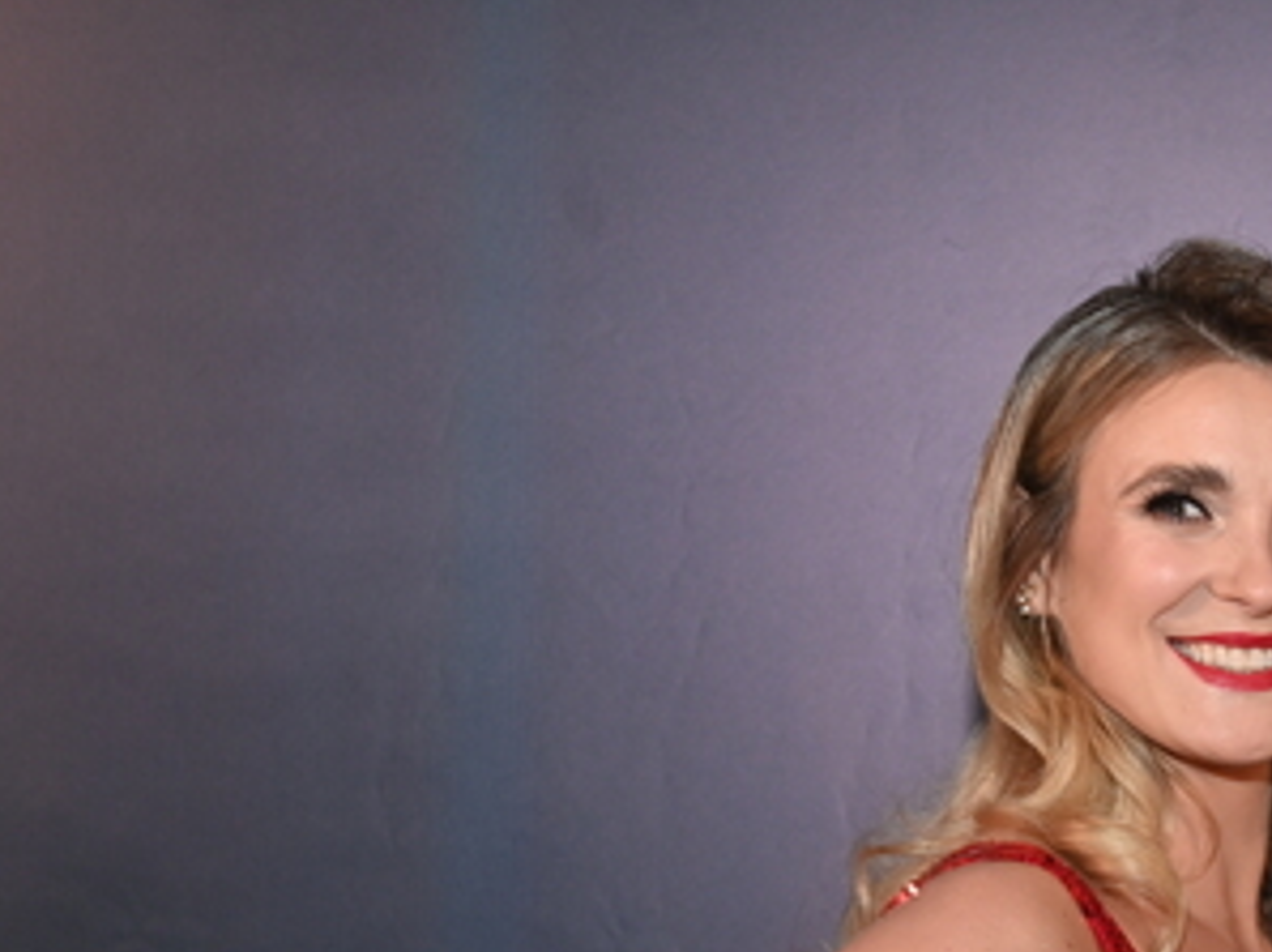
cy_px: 820
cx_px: 1302
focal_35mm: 128
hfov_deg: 15.1
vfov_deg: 11.5
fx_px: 4700
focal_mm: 56
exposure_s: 1/125
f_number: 4
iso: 1250
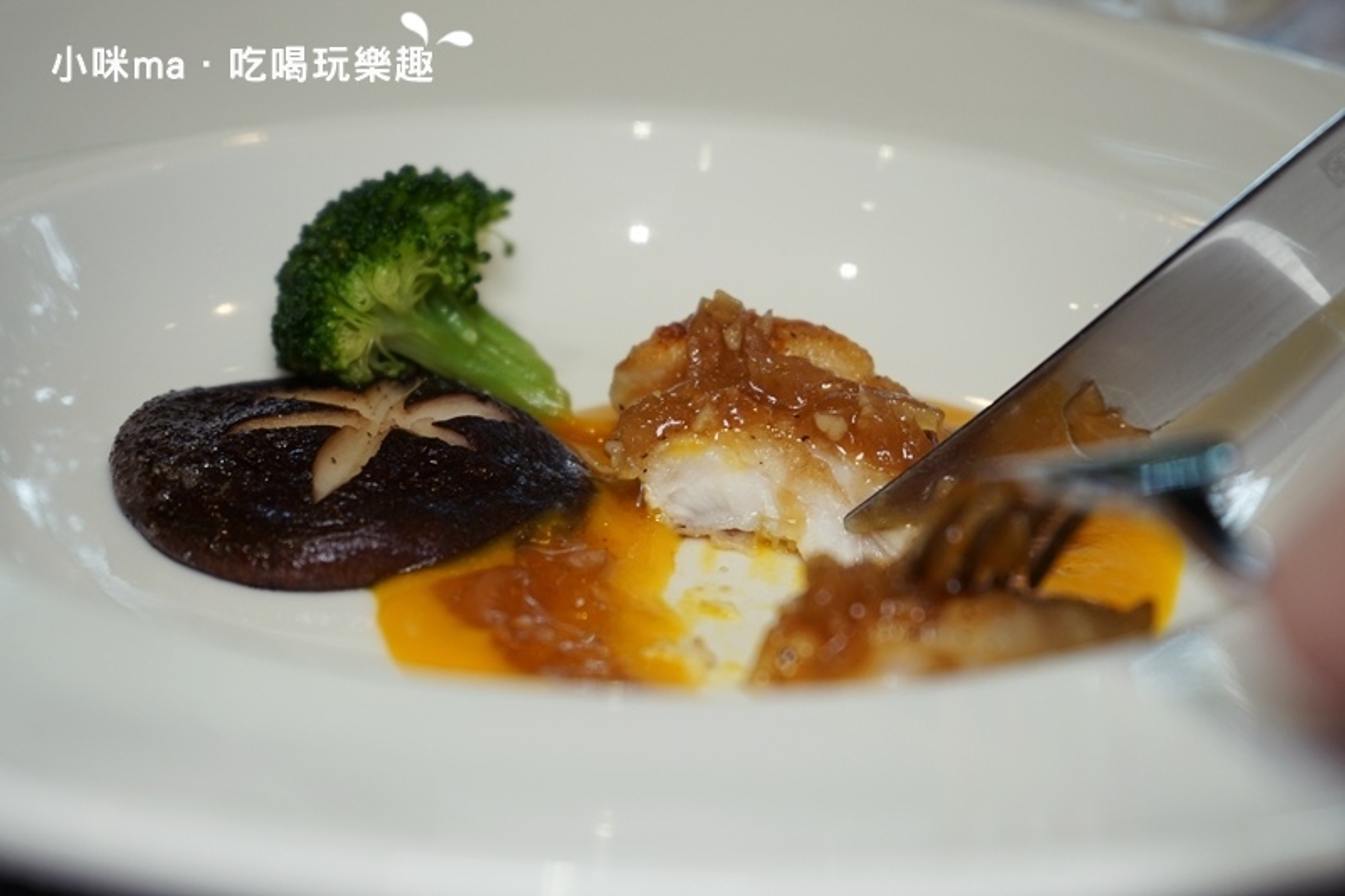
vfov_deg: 19.4
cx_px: 672
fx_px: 2615
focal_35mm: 70
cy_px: 448
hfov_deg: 28.8
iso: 400
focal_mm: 70
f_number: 5.6
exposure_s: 1/80
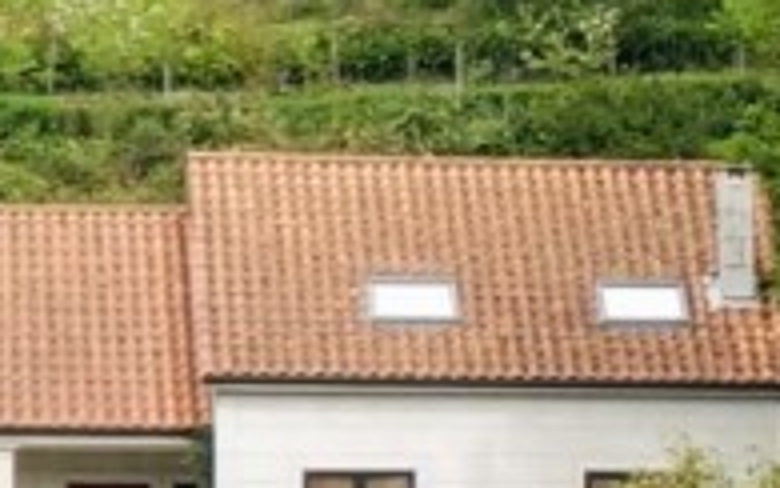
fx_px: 8633
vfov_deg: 3.2
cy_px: 684
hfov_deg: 4.9
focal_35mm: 406
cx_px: 2452
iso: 25
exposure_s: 1/316
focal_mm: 6
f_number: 2.4
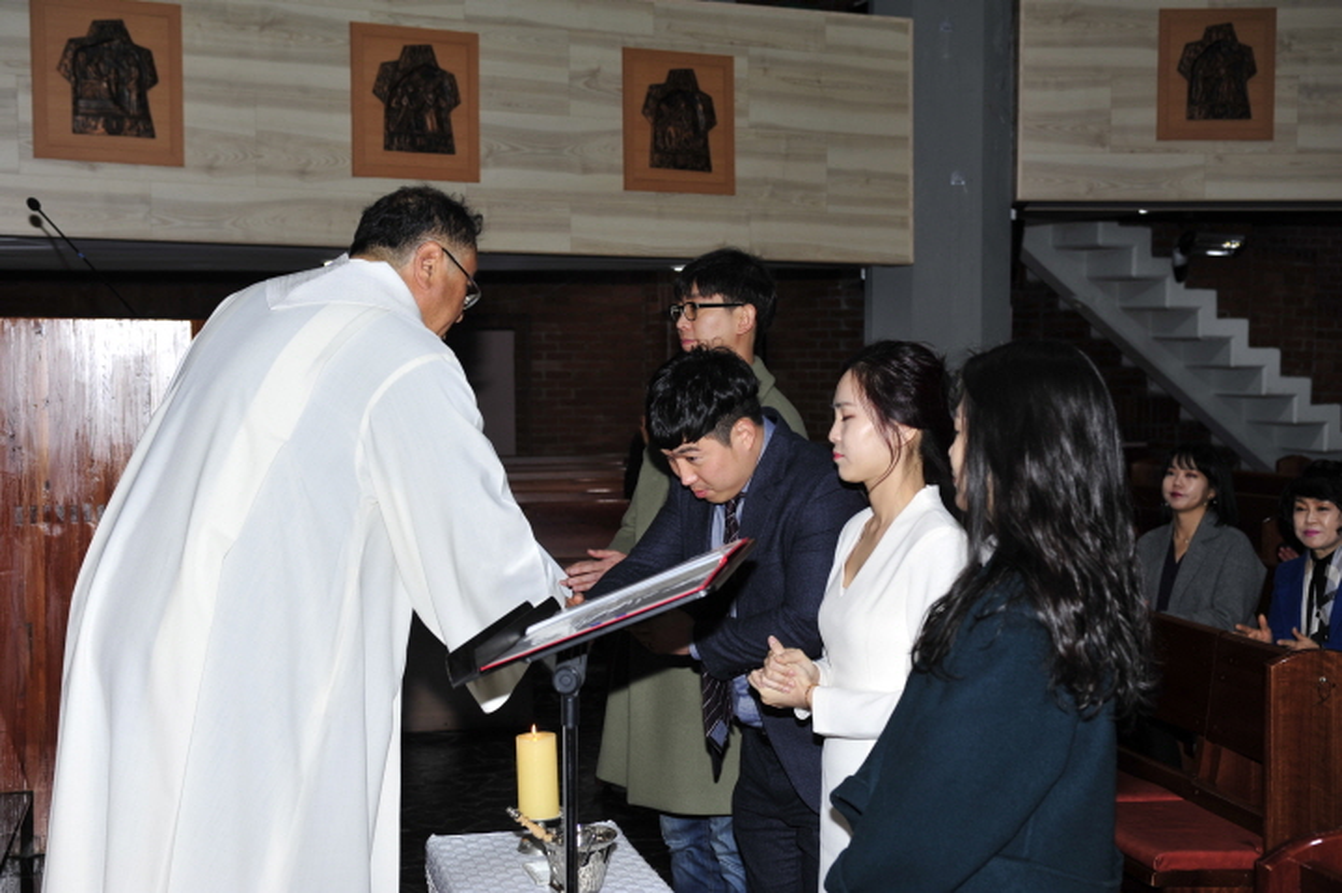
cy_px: 446
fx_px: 1937
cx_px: 671
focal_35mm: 52
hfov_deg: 38.2
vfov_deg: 26.0
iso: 200
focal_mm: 52
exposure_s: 1/60
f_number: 5.6
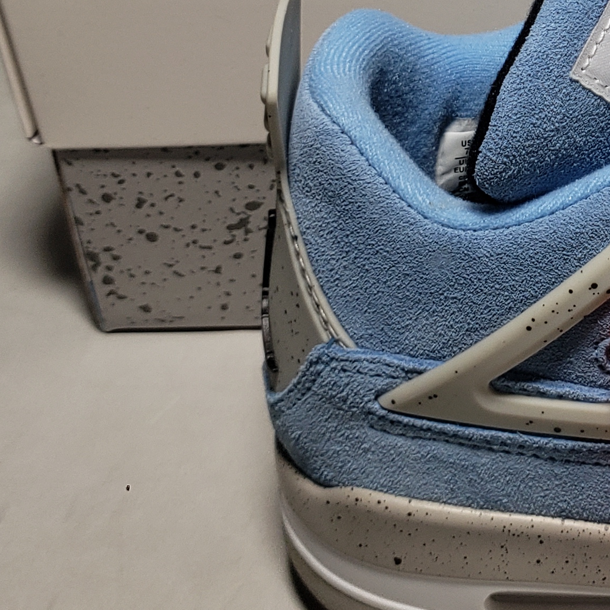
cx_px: 782
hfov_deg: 19.8
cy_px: -48
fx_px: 1615
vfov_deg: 20.5
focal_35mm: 81
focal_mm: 4.3
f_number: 1.5
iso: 50
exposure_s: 1/566
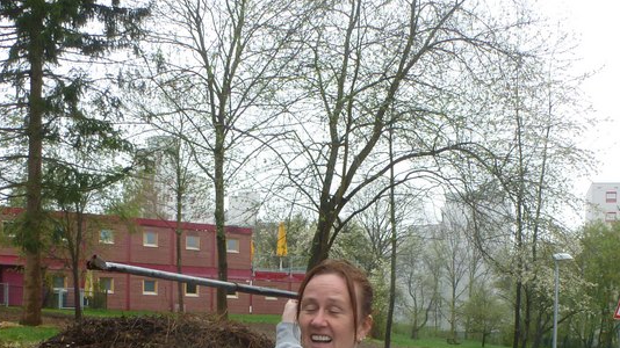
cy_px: 360
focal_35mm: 49
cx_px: 329
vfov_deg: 23.3
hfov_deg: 42.1
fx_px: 805
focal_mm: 4.3
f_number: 3.3
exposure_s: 1/125
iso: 100
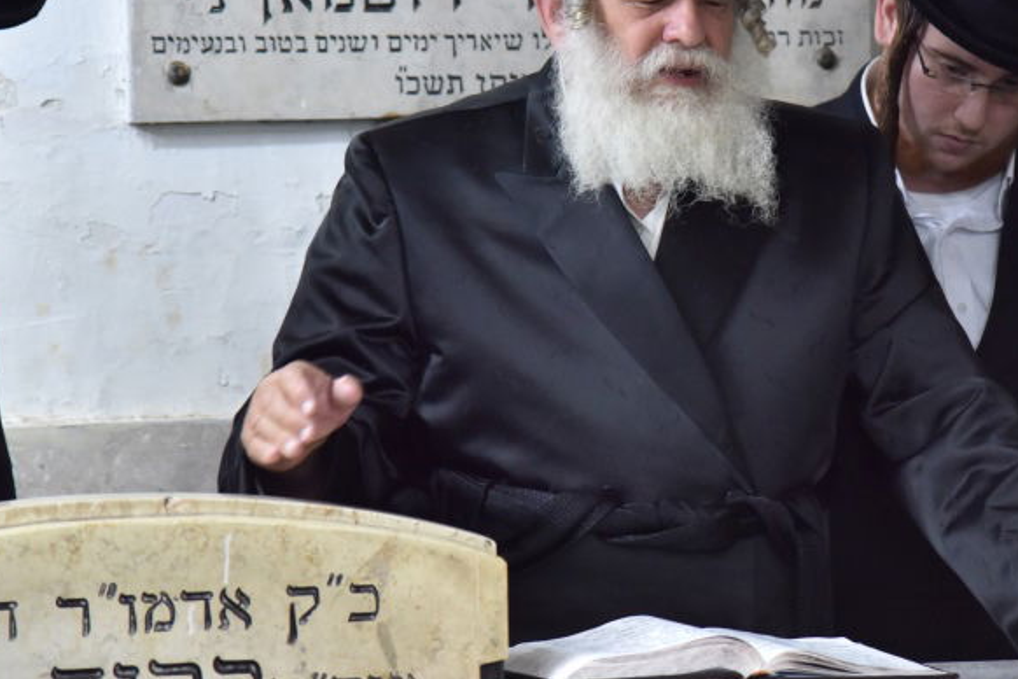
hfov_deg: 9.7
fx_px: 5966
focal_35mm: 211
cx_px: 705
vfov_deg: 6.5
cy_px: 242
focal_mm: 120
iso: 2000
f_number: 4
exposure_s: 1/60
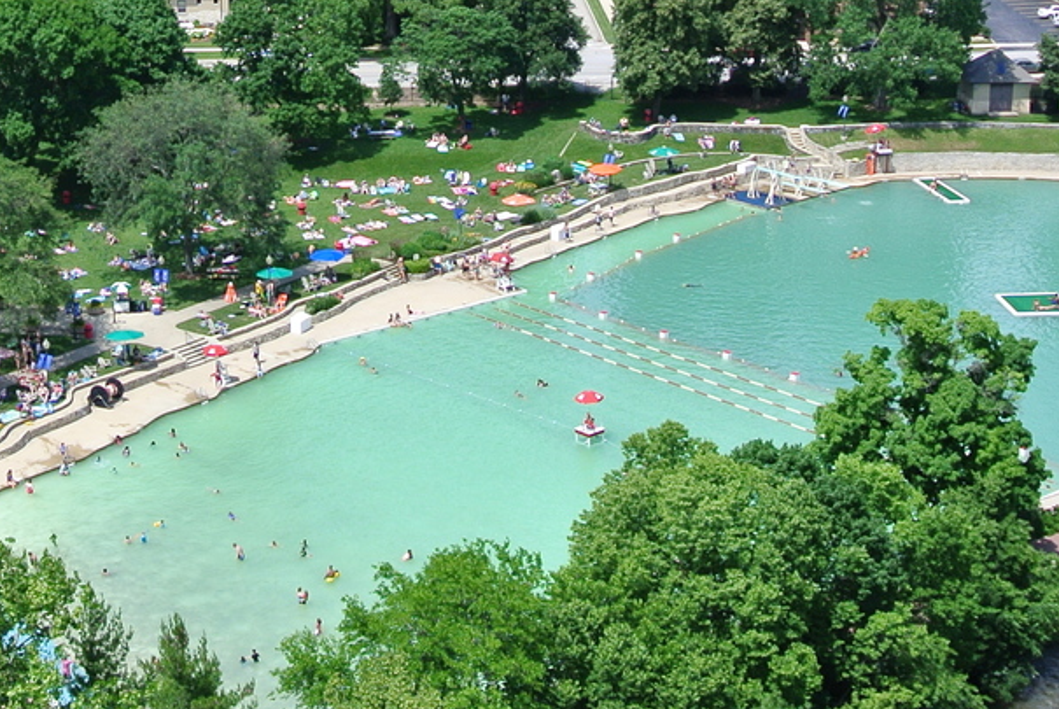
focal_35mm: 72
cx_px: 297
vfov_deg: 18.9
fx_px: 2121
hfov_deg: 27.7
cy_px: 221
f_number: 4.5
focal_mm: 10
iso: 100
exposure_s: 1/500
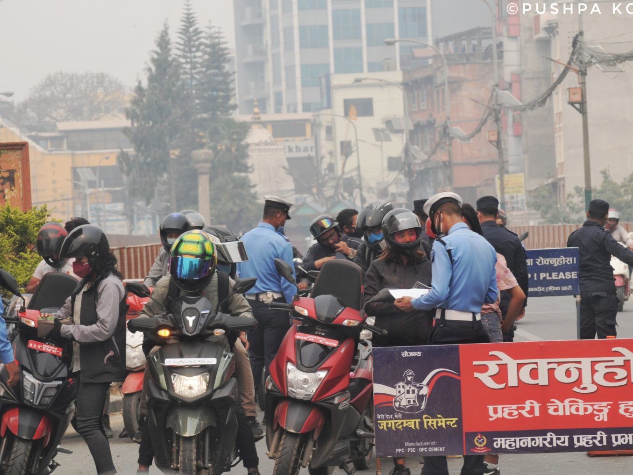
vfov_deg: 7.6
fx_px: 3584
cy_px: 237
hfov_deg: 10.1
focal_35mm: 196
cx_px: 284
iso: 200
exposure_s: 1/160
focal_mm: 120
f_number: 8
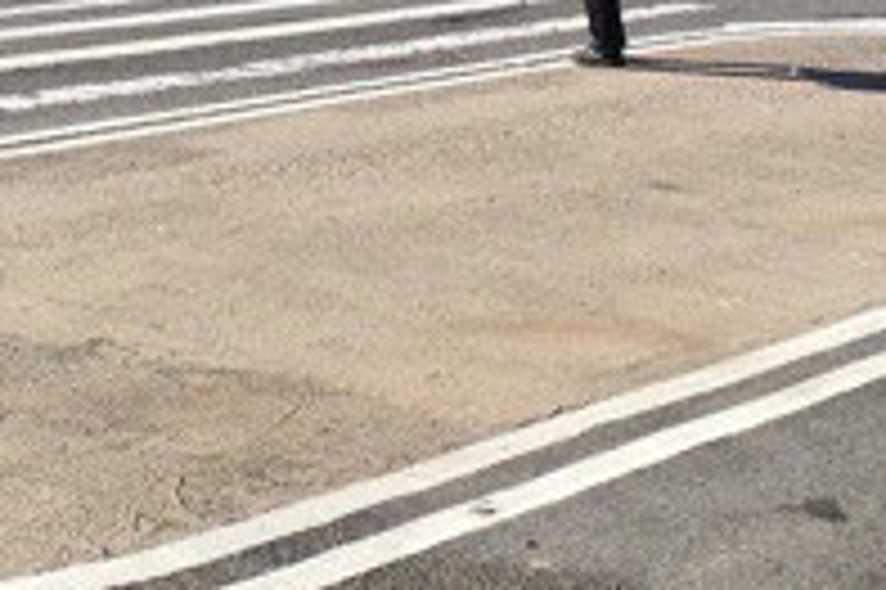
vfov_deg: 14.7
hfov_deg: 22.0
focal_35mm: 92
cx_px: 261
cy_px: 36
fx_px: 2262
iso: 25
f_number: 2.2
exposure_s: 1/1479
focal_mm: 4.15
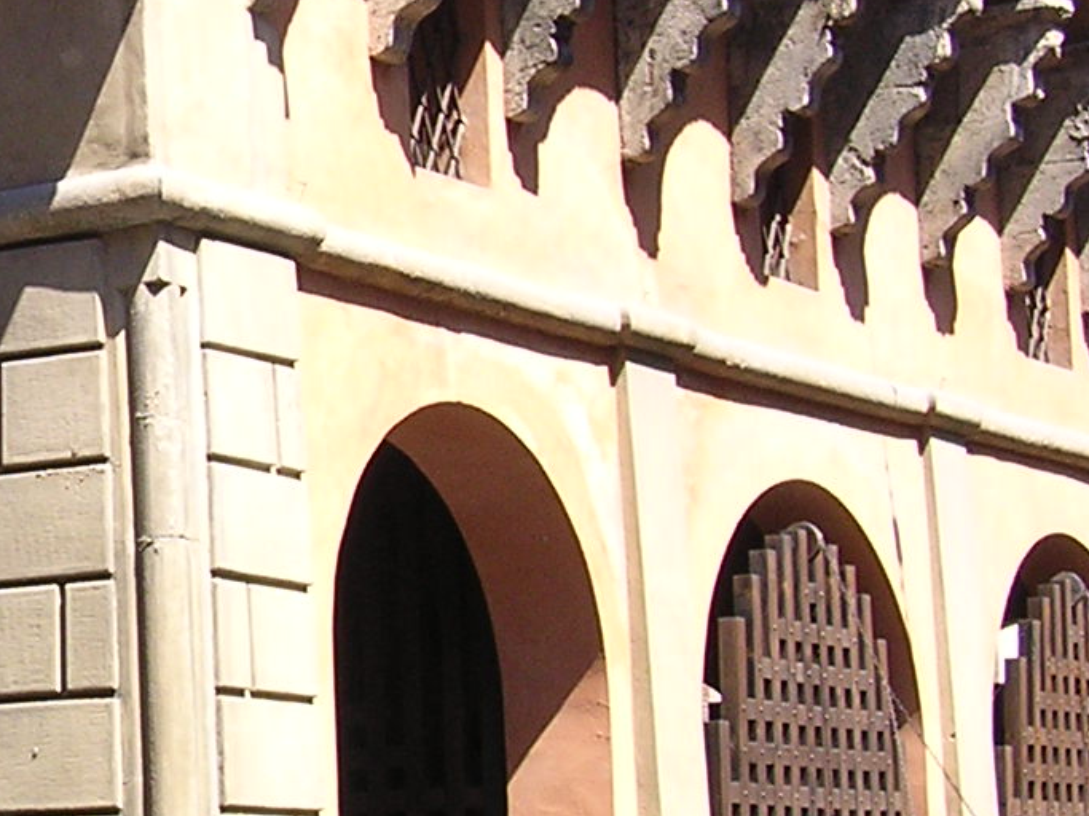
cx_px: -362
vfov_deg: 13.0
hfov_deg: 16.3
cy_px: 400
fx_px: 3586
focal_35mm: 114
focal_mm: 5.8
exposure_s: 1/277
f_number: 2.8
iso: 100
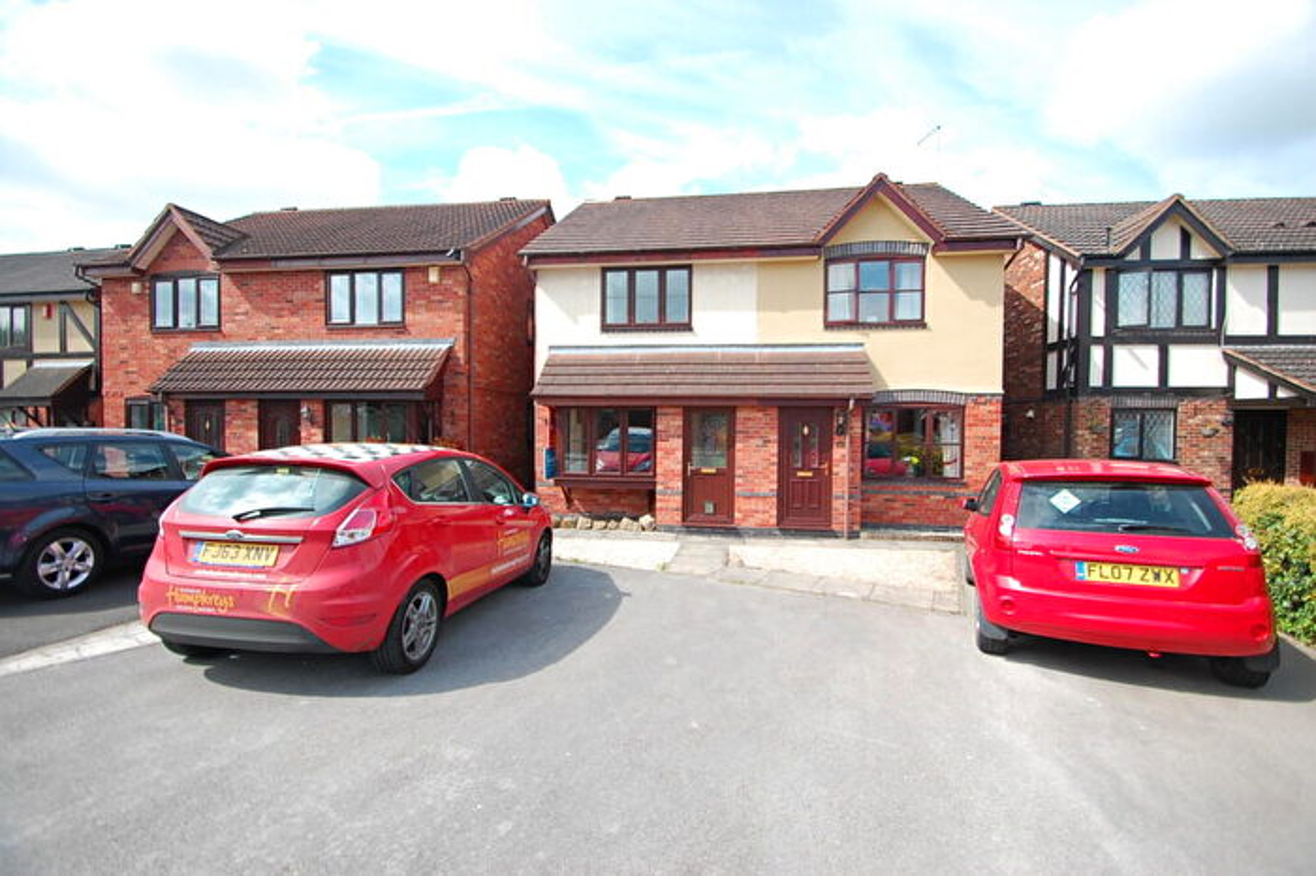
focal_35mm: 15
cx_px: 658
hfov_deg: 100.4
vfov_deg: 77.3
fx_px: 548
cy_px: 438
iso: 400
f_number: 4
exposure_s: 1/1250
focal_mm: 10
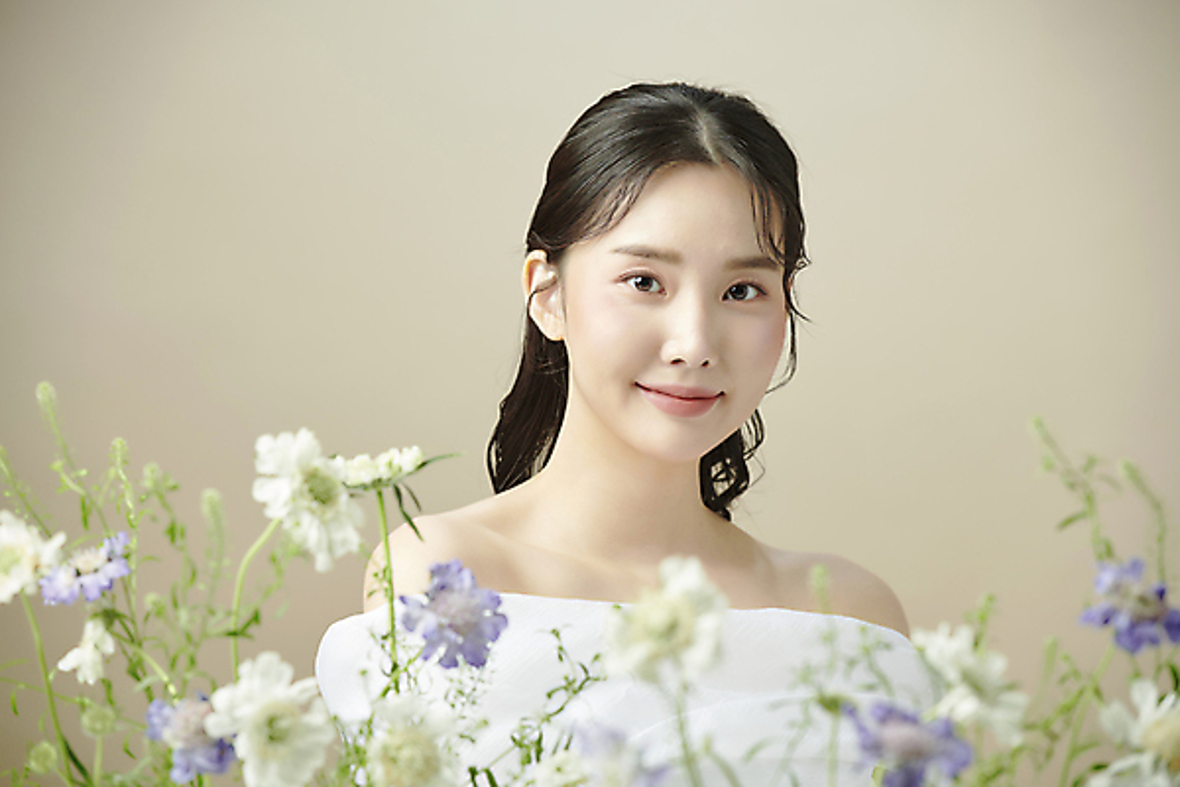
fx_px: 5244
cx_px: 590
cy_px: 394
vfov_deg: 8.6
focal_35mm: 160
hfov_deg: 12.8
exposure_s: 1/125
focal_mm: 160
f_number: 5.6
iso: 64
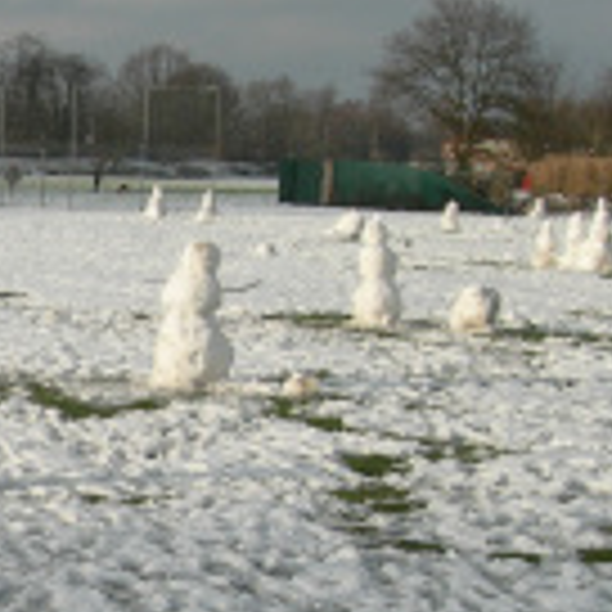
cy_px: 342
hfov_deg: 16.5
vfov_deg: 17.6
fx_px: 1980
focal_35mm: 99
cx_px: -207
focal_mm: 7.8
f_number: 4.8
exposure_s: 1/500
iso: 50
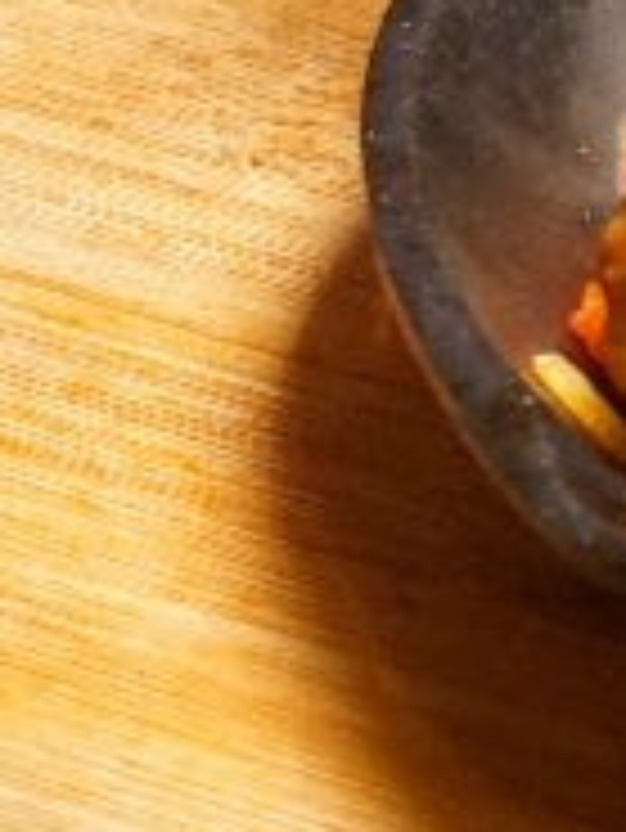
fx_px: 5965
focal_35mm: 248
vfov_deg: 7.9
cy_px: -349
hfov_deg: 5.7
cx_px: 1585
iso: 3200
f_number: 5
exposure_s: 1/160
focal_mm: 31
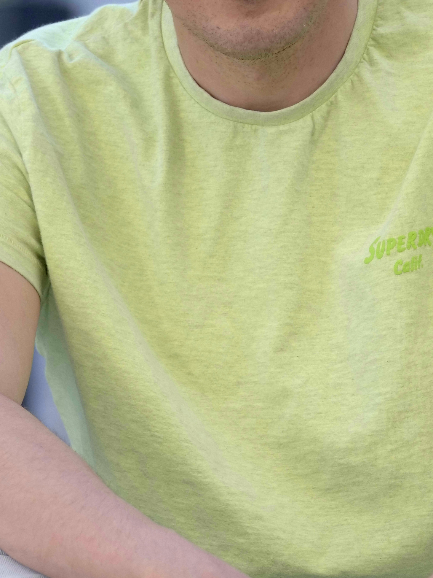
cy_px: 316
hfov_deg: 4.3
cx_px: 311
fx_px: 5771
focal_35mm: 346
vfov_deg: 5.7
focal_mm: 65
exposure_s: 1/640
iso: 400
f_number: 2.8
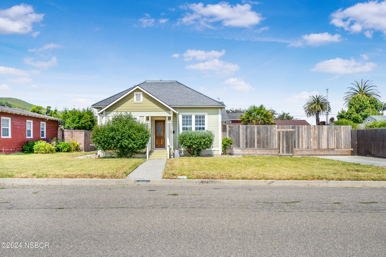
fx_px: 332
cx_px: 193
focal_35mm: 31
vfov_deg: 42.3
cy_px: 128
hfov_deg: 60.3
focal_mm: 21
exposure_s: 1/1000
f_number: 8
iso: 400
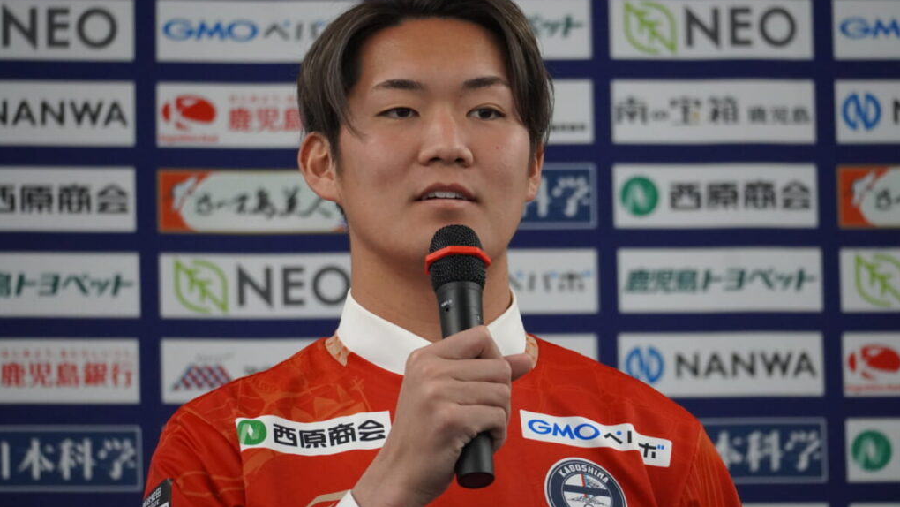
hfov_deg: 7.2
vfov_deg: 4.0
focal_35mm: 302
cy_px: 218
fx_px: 7196
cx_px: 449
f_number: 5.6
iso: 4000
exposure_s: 1/320
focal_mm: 191
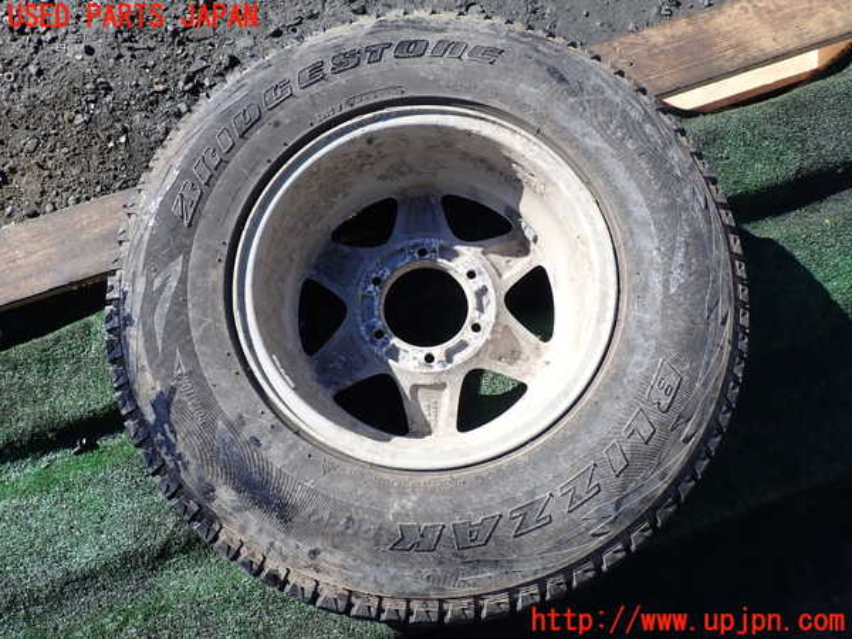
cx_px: 426
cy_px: 320
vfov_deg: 54.9
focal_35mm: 25
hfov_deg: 69.4
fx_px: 615
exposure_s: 1/640
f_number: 2.8
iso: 100
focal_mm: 4.5
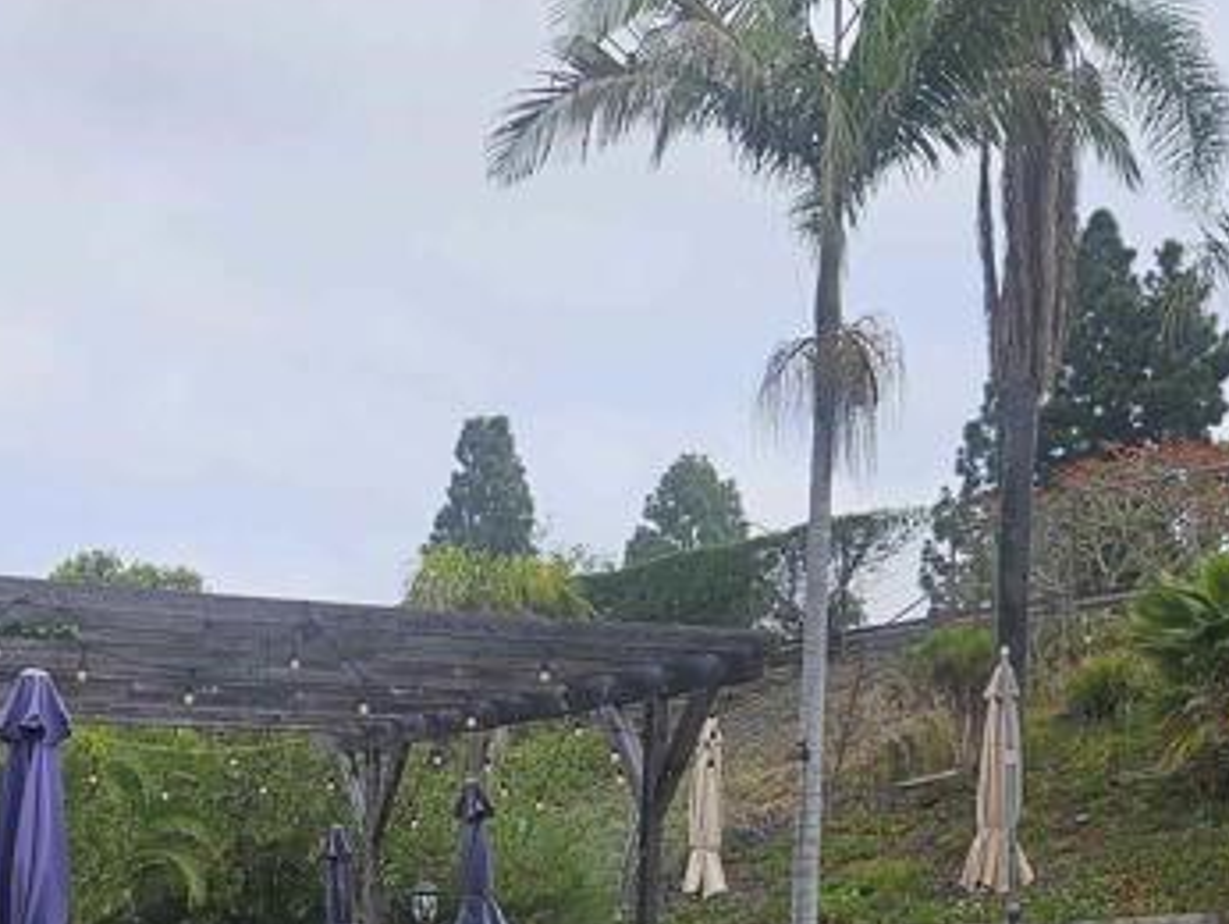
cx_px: 309
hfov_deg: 28.1
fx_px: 2416
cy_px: 1112
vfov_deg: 20.3
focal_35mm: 68
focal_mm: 5.4
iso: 25
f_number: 1.8
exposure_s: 1/1399
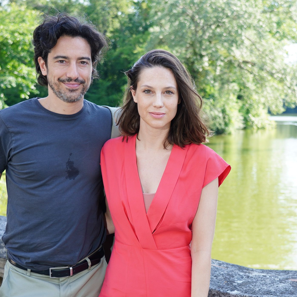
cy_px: 180
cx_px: 197
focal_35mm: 64
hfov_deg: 26.7
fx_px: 621
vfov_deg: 26.8
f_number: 4
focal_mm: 35
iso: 100
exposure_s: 1/160
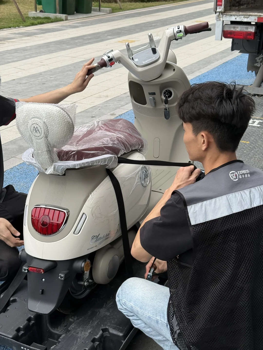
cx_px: 132
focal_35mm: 48
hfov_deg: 30.3
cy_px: 175
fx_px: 486
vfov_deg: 39.7
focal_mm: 6.76
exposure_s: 1/288
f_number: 1.78
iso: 64
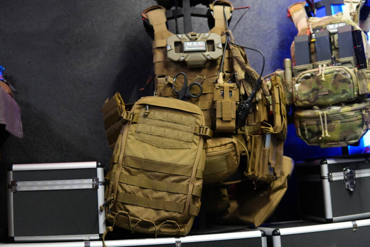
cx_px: 185
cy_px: 124
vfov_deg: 29.9
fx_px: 463
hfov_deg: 43.6
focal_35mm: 45
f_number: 2
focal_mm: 30
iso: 2500
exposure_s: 1/160
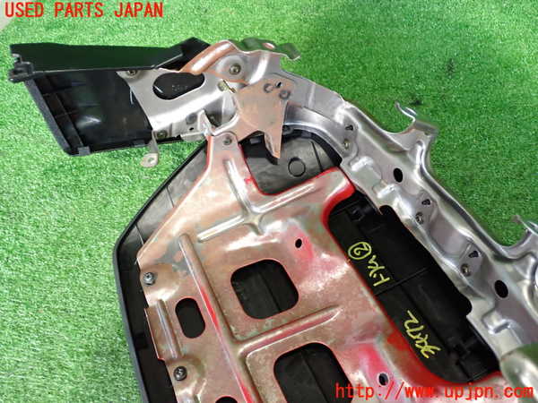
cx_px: 269
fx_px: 497
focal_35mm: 32
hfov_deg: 56.8
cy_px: 202
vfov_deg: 44.2
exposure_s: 1/30
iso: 640
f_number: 2.4
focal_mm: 5.79
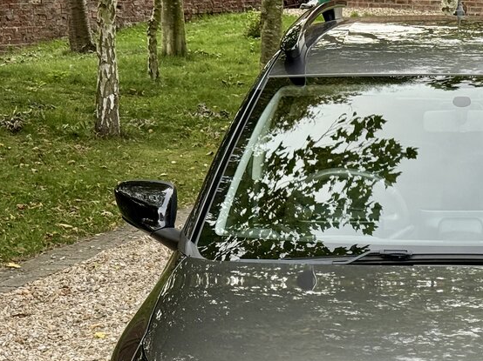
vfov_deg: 13.1
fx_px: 1548
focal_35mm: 111
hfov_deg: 17.4
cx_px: 471
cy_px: 398
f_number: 1.78
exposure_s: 1/110
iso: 100
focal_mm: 6.76
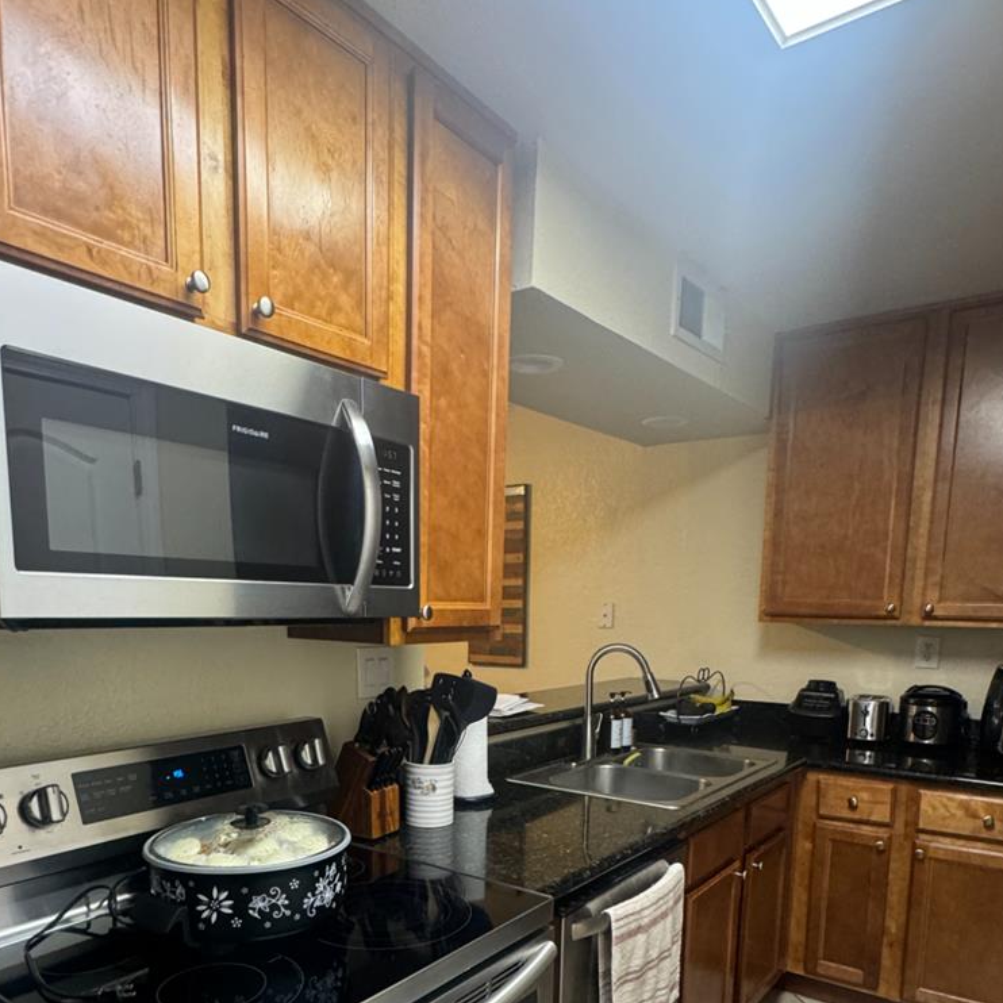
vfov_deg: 60.3
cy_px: 722
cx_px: 464
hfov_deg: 62.9
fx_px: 820
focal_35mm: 25
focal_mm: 2.22
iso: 400
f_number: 2.2
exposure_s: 1/60
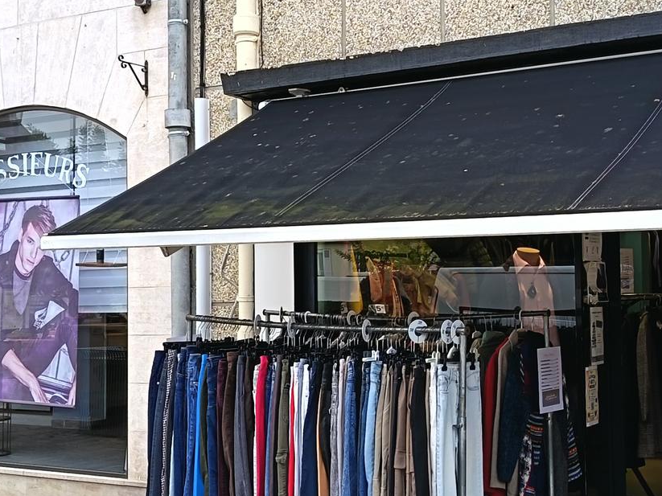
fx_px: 1071
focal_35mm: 56
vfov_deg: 26.1
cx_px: 351
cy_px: 255
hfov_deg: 34.3
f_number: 1.75
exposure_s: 1/100
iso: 152
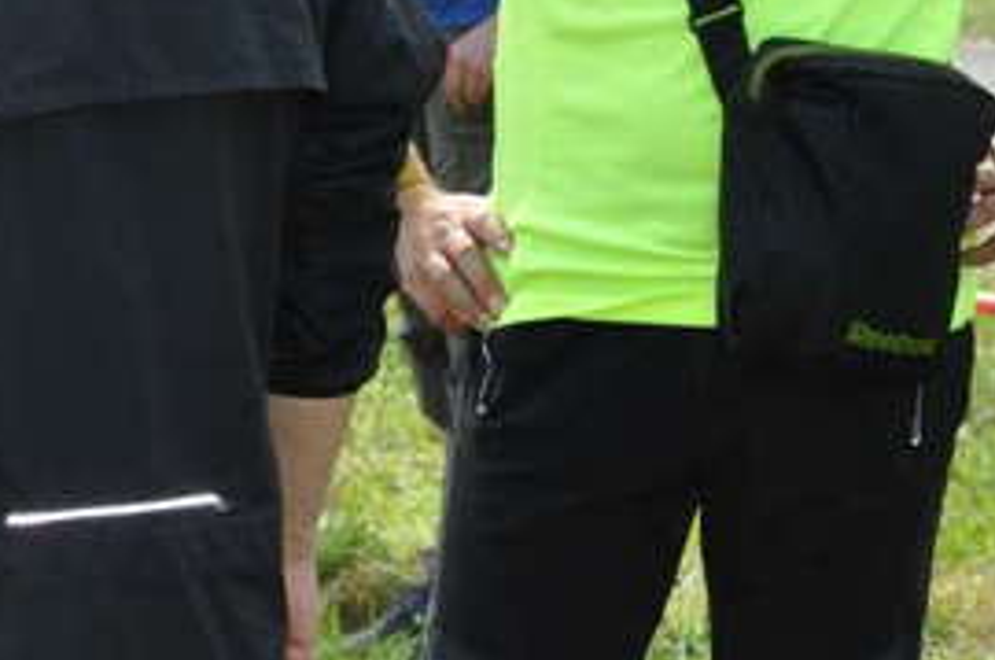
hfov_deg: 9.3
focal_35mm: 220
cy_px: -254
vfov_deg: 6.2
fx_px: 6070
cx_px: 77
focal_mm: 50
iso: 200
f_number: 7.1
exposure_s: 1/200
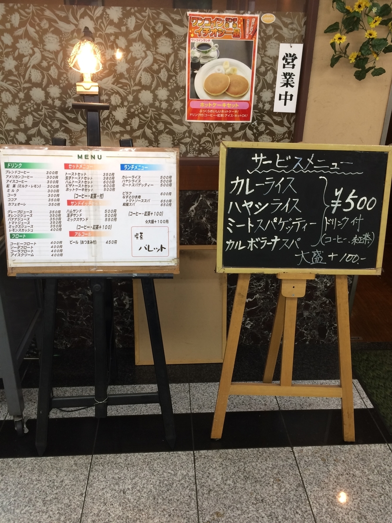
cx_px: 196
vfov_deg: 61.7
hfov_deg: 48.2
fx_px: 438
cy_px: 262
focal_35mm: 29
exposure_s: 1/30
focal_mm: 4.15
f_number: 2.2
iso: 50
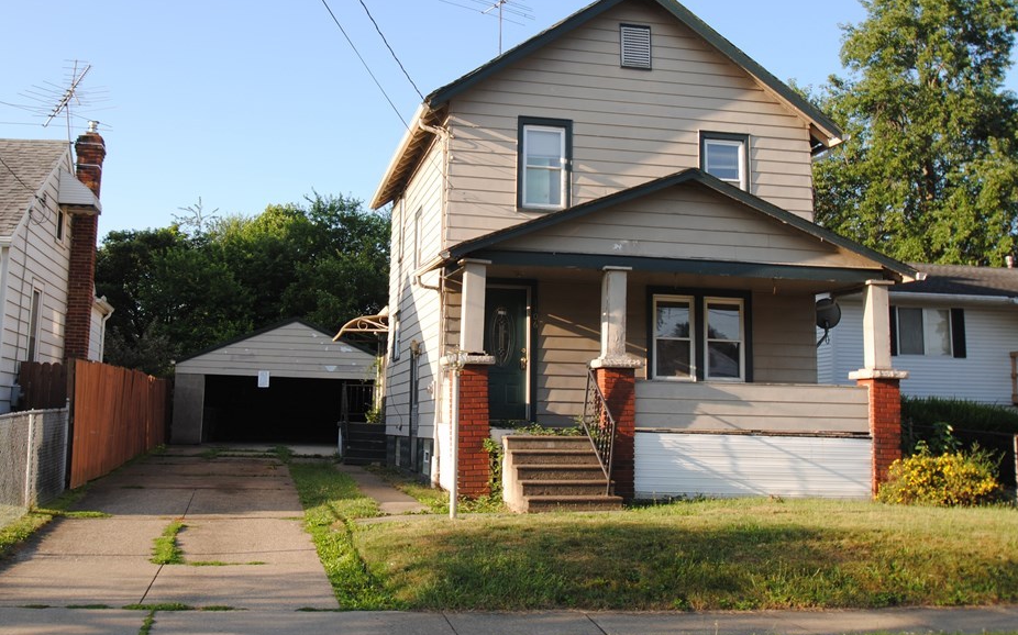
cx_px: 471
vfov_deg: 33.8
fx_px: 1043
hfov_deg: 52.0
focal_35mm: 38
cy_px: 254
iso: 100
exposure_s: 1/160
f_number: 6.3
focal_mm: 21
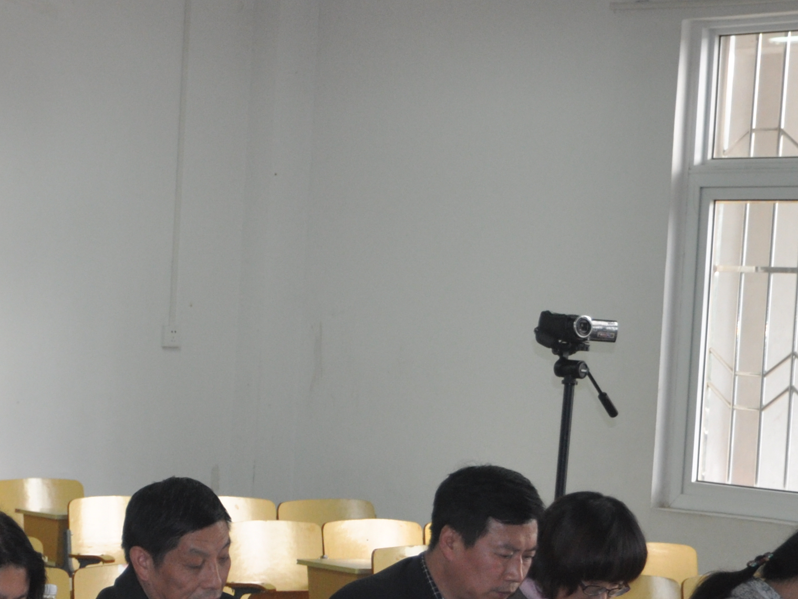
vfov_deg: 12.1
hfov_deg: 15.5
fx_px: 2812
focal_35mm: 122
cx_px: -186
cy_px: 407
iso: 640
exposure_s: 1/125
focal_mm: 30
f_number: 4.2
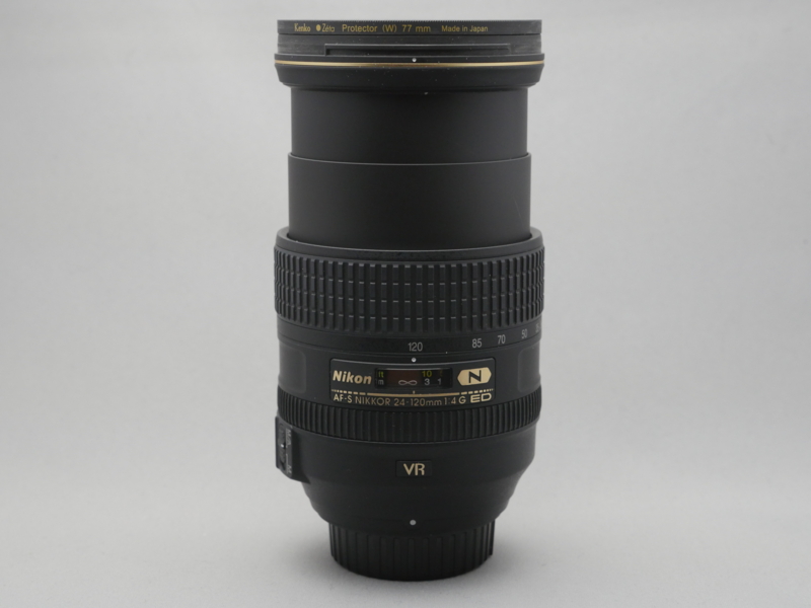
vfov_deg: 21.0
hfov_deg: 27.8
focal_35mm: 70
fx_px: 1640
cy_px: 304
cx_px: 406
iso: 1000
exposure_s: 1/80
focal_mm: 35
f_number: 6.3
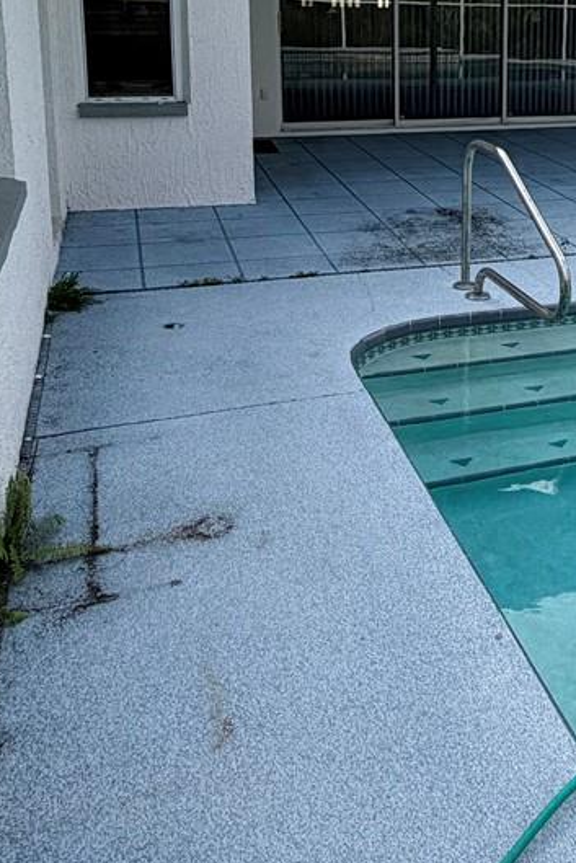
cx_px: 537
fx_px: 1055
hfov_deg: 29.1
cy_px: 181
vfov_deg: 42.6
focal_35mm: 44
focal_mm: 2.22
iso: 50
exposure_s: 1/502
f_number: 2.2
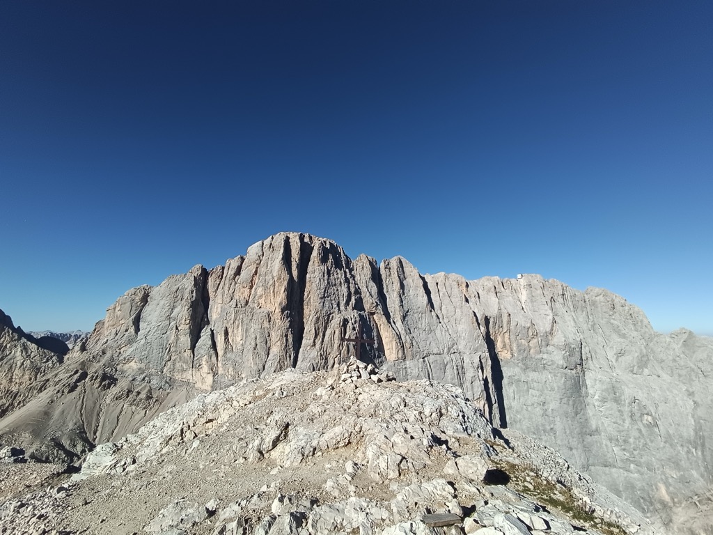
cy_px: 268
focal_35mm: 15
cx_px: 356
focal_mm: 1.65
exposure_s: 1/1560
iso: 62
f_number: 2.2
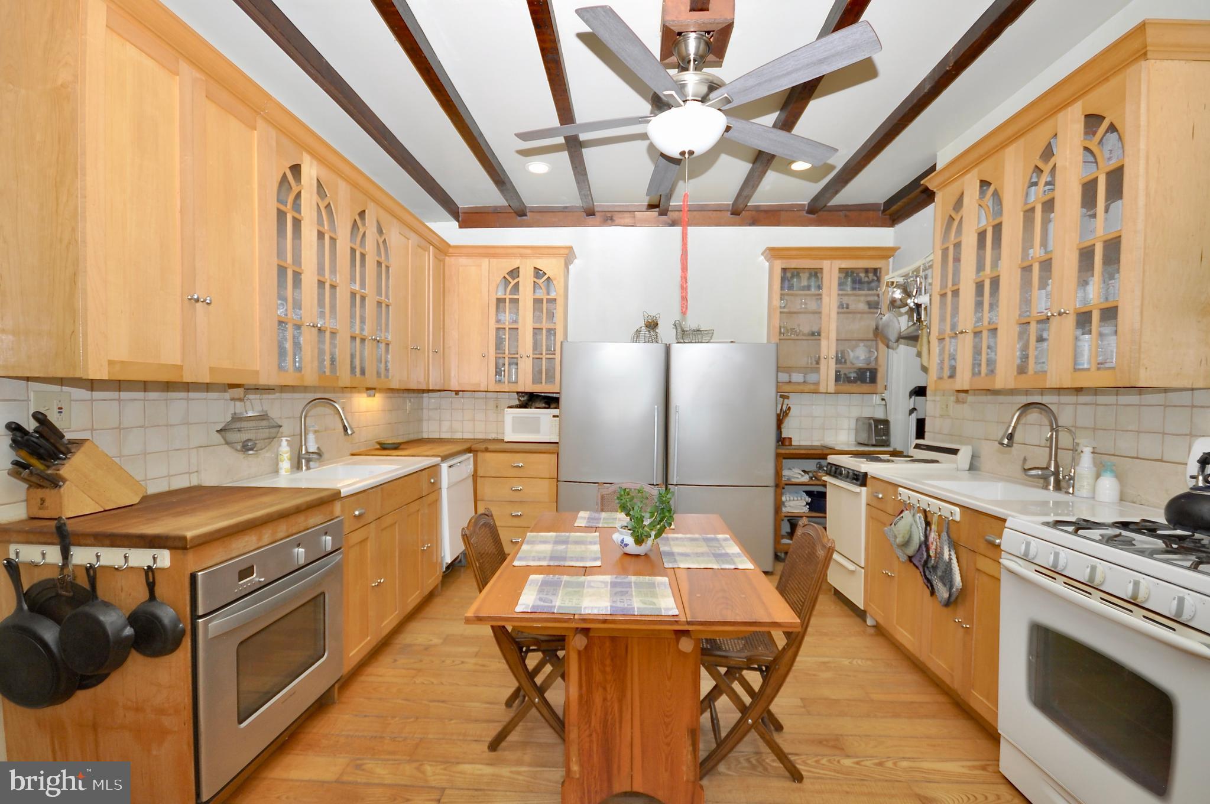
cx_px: 605
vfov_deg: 77.2
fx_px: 504
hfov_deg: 100.5
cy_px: 402
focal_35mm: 15
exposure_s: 1/60
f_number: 4.5
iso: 320
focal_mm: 10
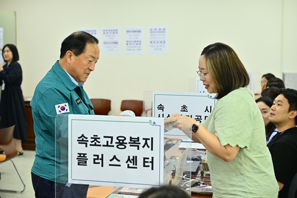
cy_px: 99
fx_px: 536
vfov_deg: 20.9
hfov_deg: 31.0
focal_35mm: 65
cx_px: 148
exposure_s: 1/200
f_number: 4
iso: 640
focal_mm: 65
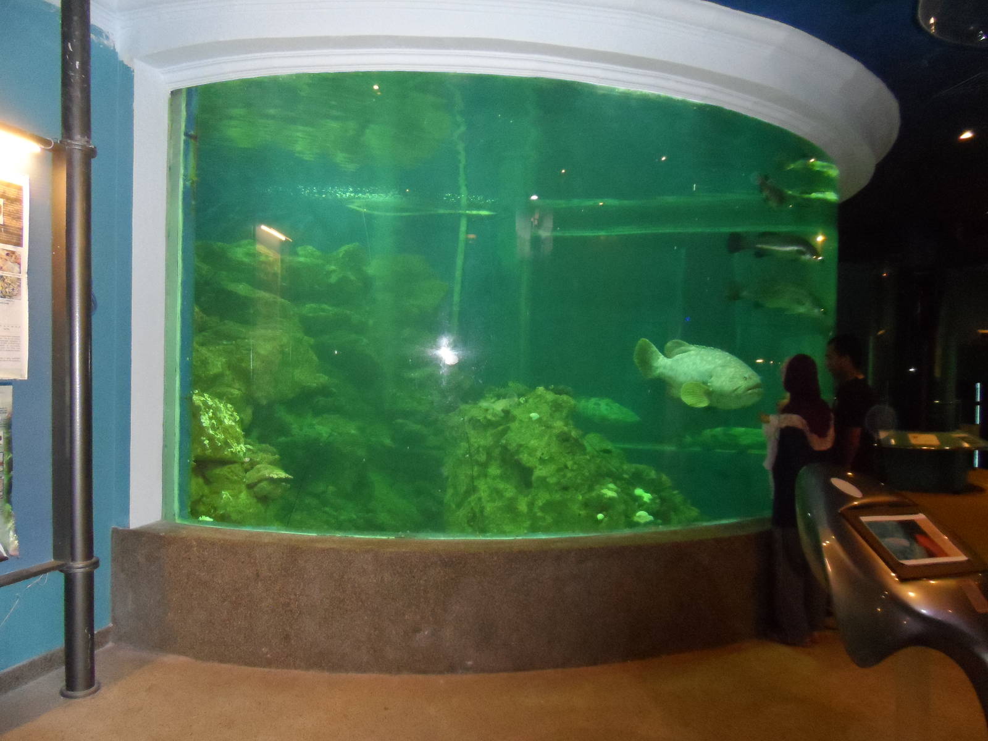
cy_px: 370
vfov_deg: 56.8
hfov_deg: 71.6
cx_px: 494
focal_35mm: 24
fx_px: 685
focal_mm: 4
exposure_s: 1/30
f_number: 3.2
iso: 640
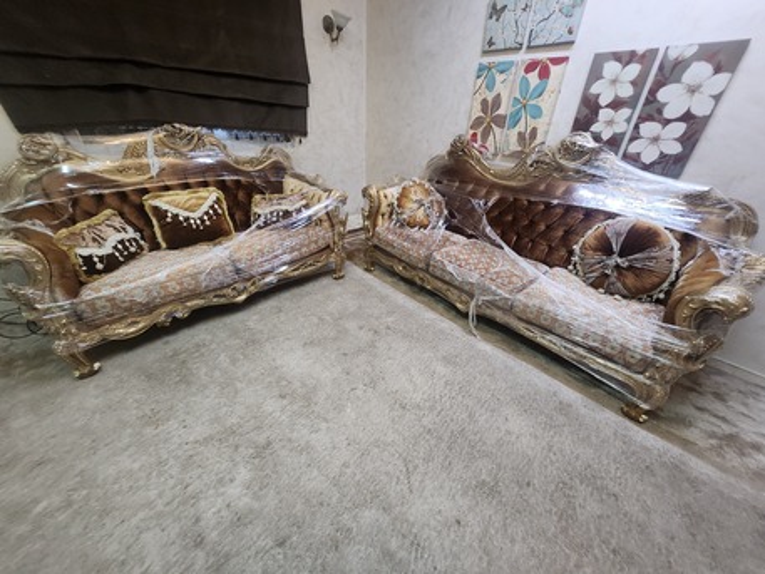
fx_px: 287
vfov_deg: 89.9
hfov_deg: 106.2
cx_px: 382
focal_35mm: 13
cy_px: 287
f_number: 2.2
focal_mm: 1.74
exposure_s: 1/30
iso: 500
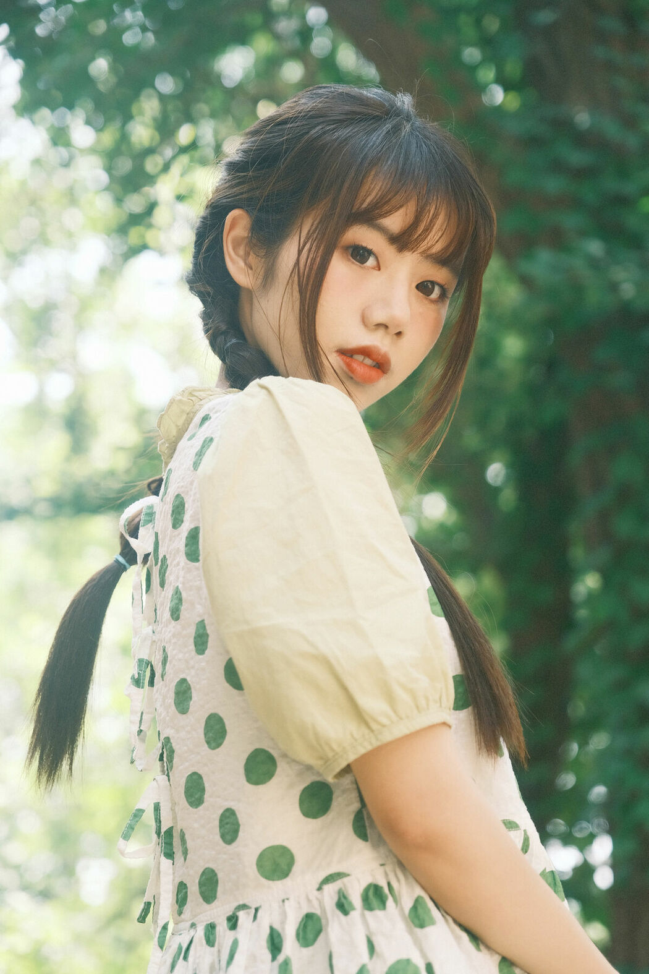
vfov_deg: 24.5
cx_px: 324
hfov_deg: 16.5
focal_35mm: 83
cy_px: 487
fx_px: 2244
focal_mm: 55
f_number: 2.8
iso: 320
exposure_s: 1/250
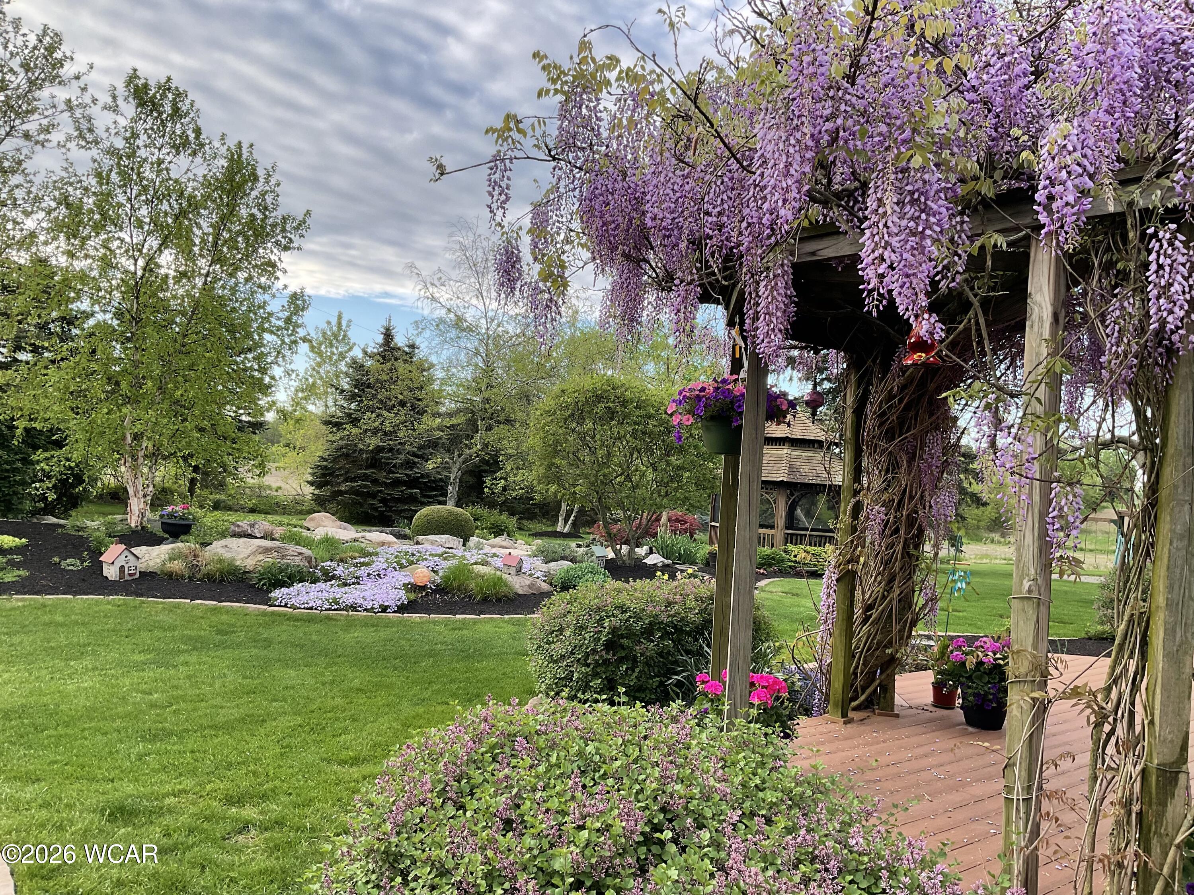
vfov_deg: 48.2
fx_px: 1000
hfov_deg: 61.7
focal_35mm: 29
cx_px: 597
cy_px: 448
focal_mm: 3
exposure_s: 1/190
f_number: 1.8
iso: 16
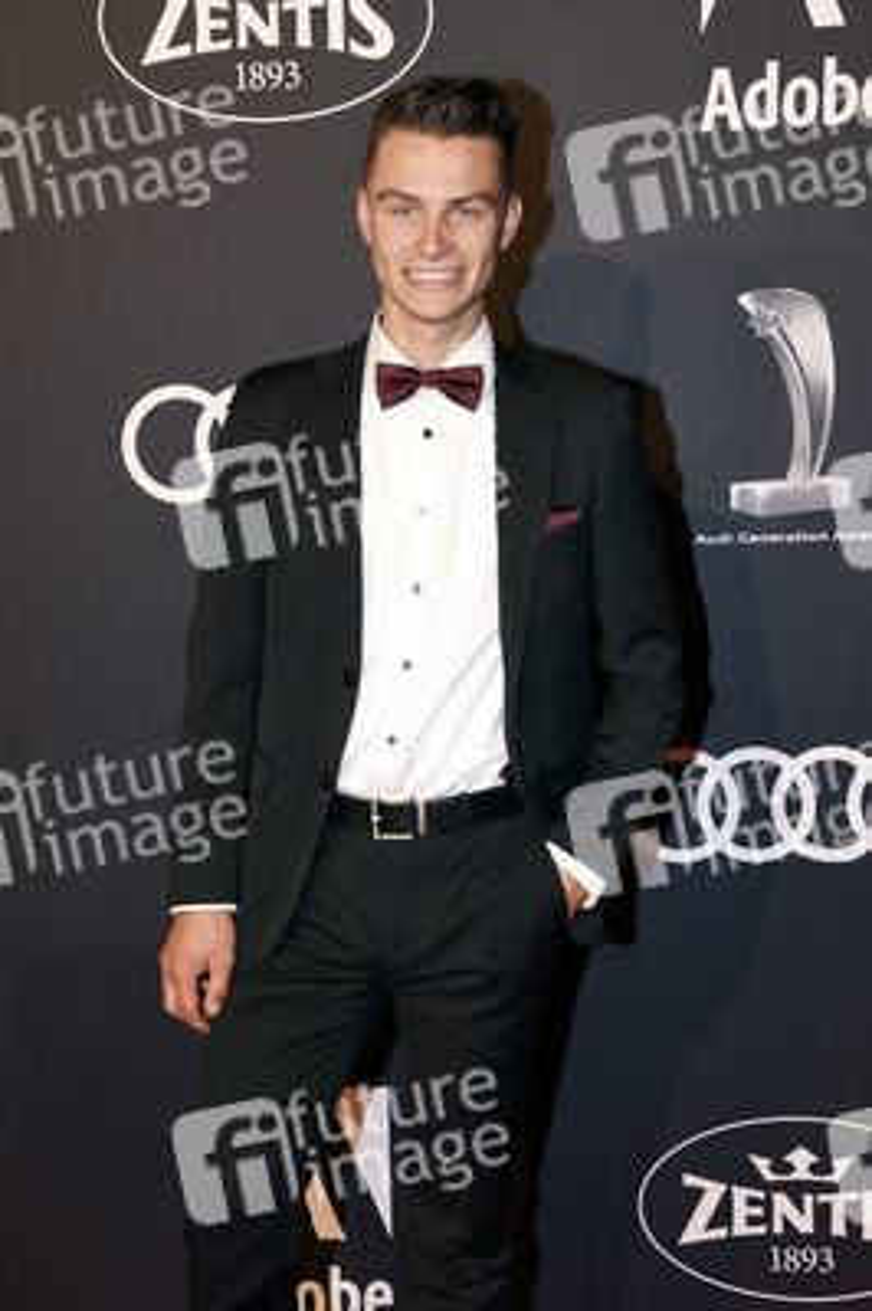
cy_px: 656
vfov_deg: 34.5
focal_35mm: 58
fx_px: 2111
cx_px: 436
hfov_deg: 23.3
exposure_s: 1/100
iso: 1000
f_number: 6.3
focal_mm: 58
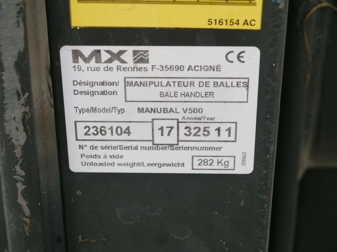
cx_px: 168
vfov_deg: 17.6
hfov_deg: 23.3
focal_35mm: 84
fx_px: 818
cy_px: 126
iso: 160
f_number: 7.1
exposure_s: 1/200
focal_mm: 42
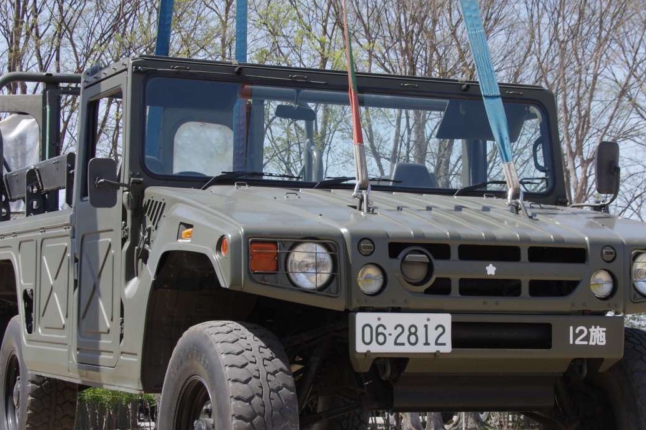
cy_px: 252
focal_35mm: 96
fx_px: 1722
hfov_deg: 21.2
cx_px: 357
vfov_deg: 14.2
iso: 200
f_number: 9
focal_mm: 37
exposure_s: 1/125
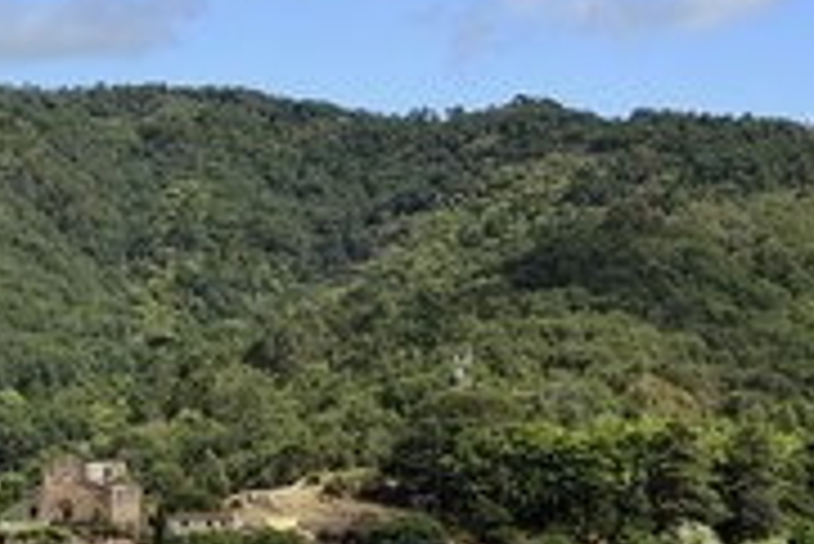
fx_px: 2512
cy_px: 418
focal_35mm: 111
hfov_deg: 18.4
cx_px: 465
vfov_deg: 12.3
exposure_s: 1/320
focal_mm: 48
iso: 200
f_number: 13
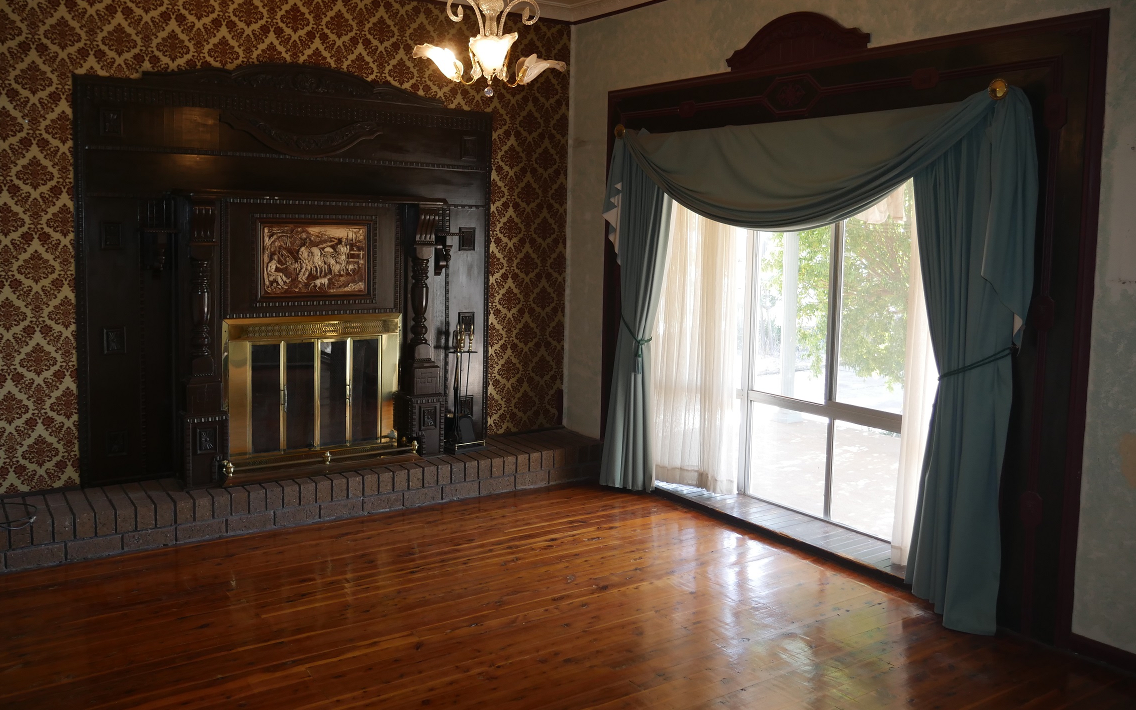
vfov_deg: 41.7
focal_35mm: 30
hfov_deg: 62.9
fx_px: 929
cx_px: 563
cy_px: 291
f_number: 3.5
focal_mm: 14
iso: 400
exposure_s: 1/60
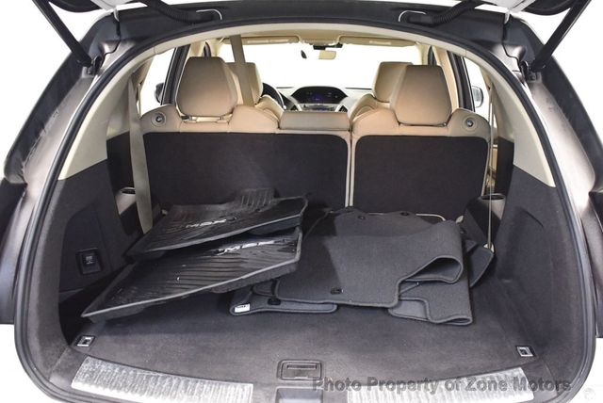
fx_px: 604
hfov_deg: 53.1
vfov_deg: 36.9
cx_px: 302
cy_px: 202
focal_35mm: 36
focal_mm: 18
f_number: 3.5
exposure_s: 1/60
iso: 4500
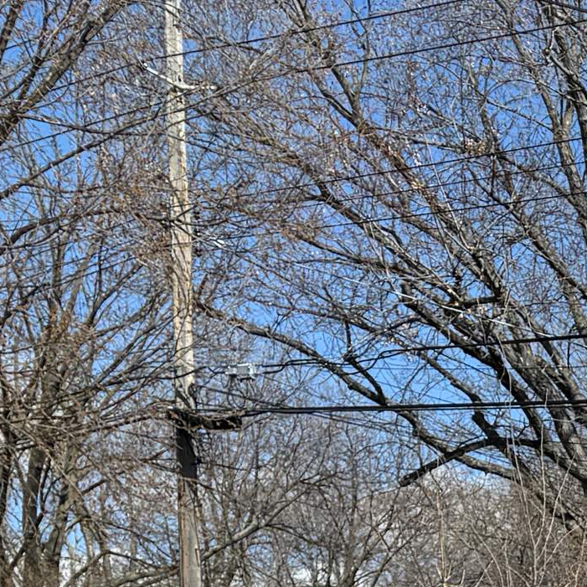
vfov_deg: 13.4
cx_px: 1222
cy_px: 918
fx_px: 2341
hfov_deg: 12.4
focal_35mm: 122
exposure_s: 1/4950
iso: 80
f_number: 1.78
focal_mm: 6.76
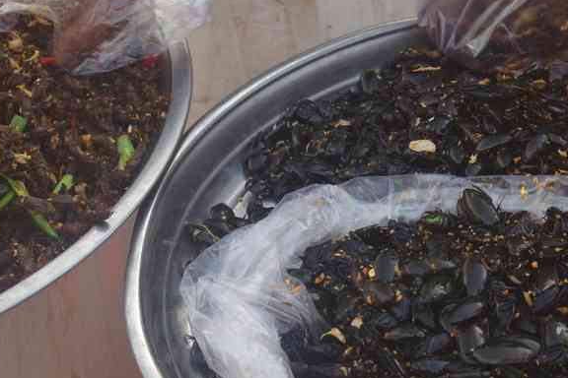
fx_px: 1765
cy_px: 302
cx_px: 461
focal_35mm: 112
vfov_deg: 12.2
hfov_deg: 18.1
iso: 800
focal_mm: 43
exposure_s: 1/80
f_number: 8
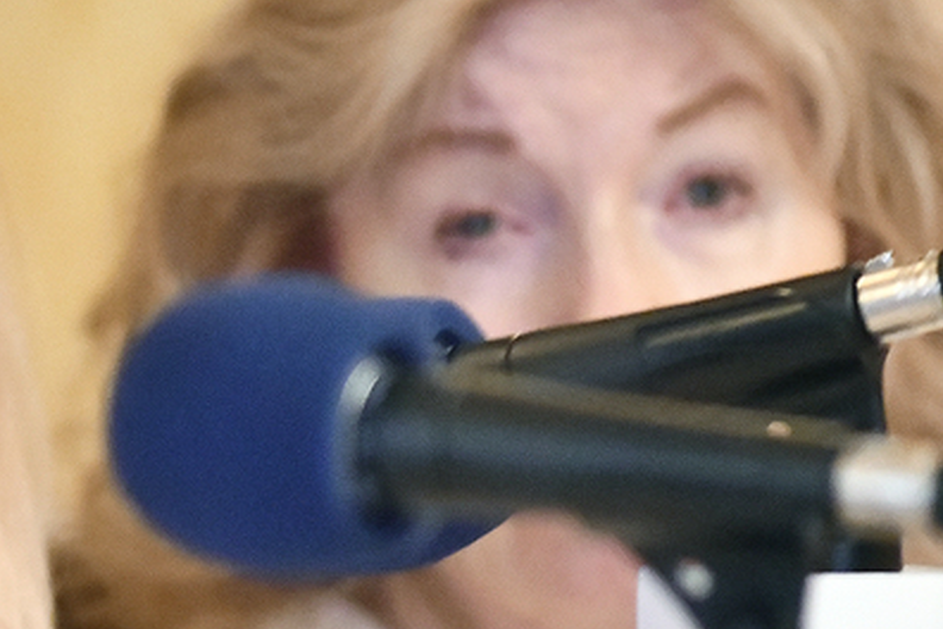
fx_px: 18361
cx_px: -274
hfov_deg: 2.9
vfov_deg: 2.0
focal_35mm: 701
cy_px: 746
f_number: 3.5
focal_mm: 185
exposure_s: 1/50
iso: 8000
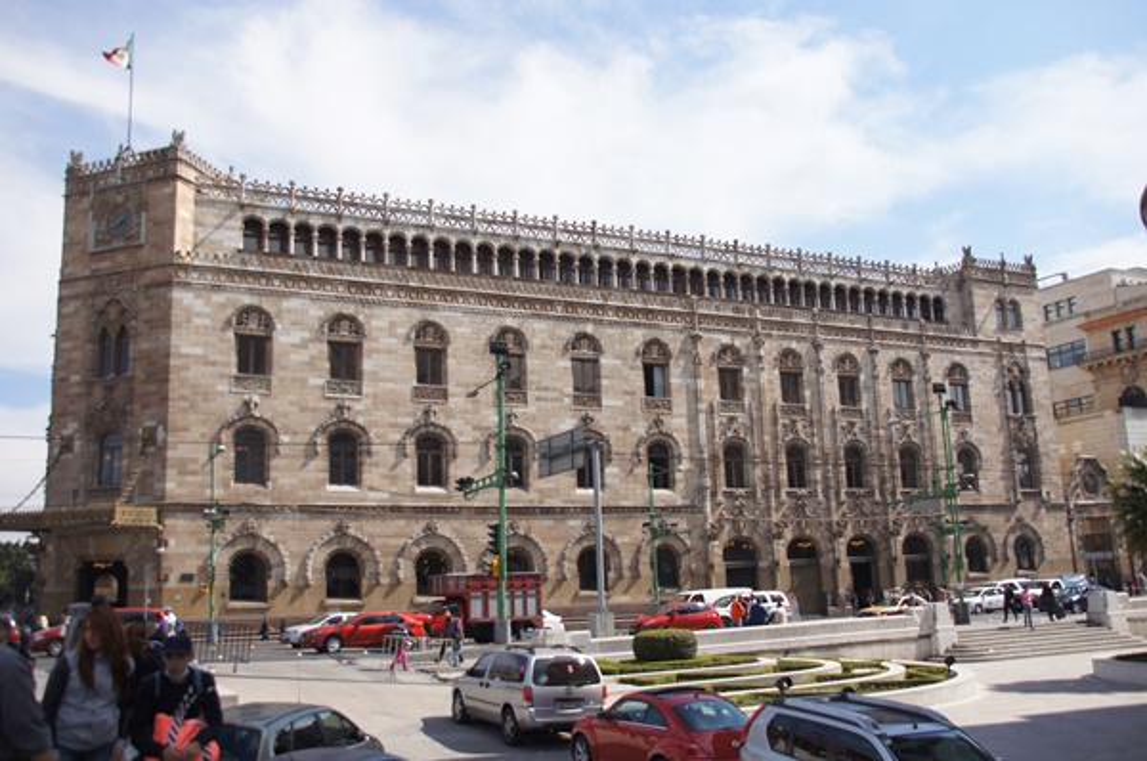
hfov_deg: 57.3
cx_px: 574
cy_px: 380
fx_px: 1050
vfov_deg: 39.8
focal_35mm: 33
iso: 100
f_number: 5
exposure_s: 1/500
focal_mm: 22
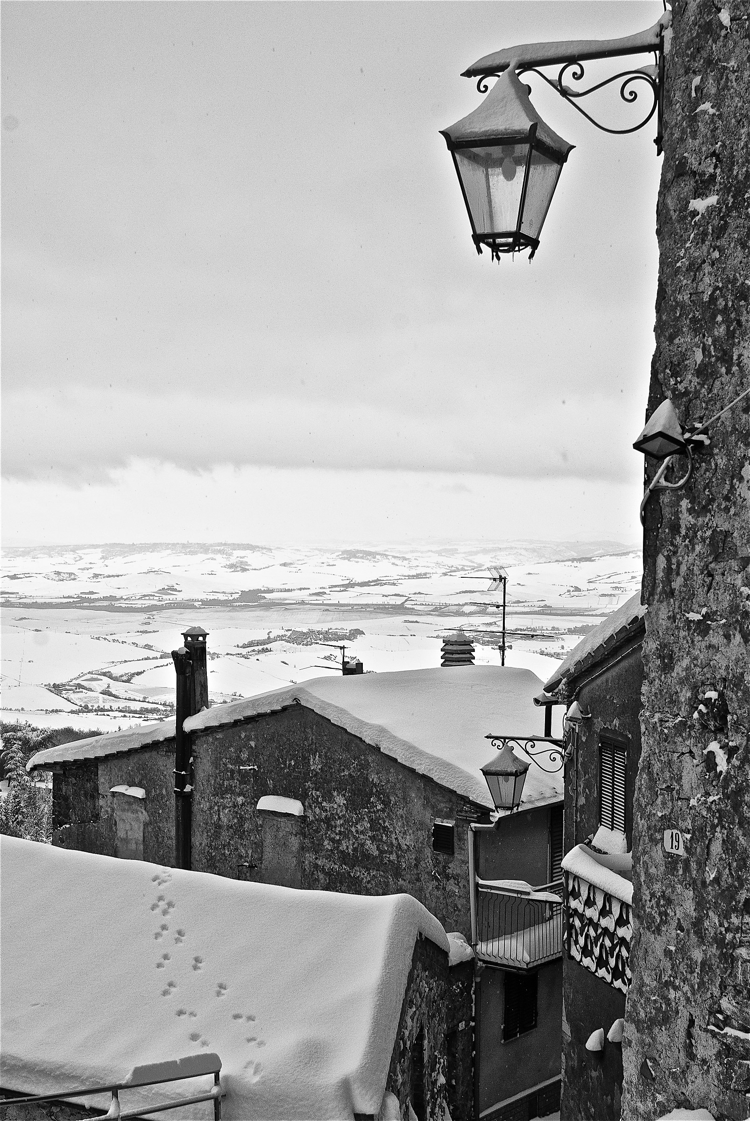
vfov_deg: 37.8
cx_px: 375
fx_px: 1636
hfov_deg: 25.8
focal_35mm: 52
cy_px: 560
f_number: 7.1
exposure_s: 1/200
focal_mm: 35
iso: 100
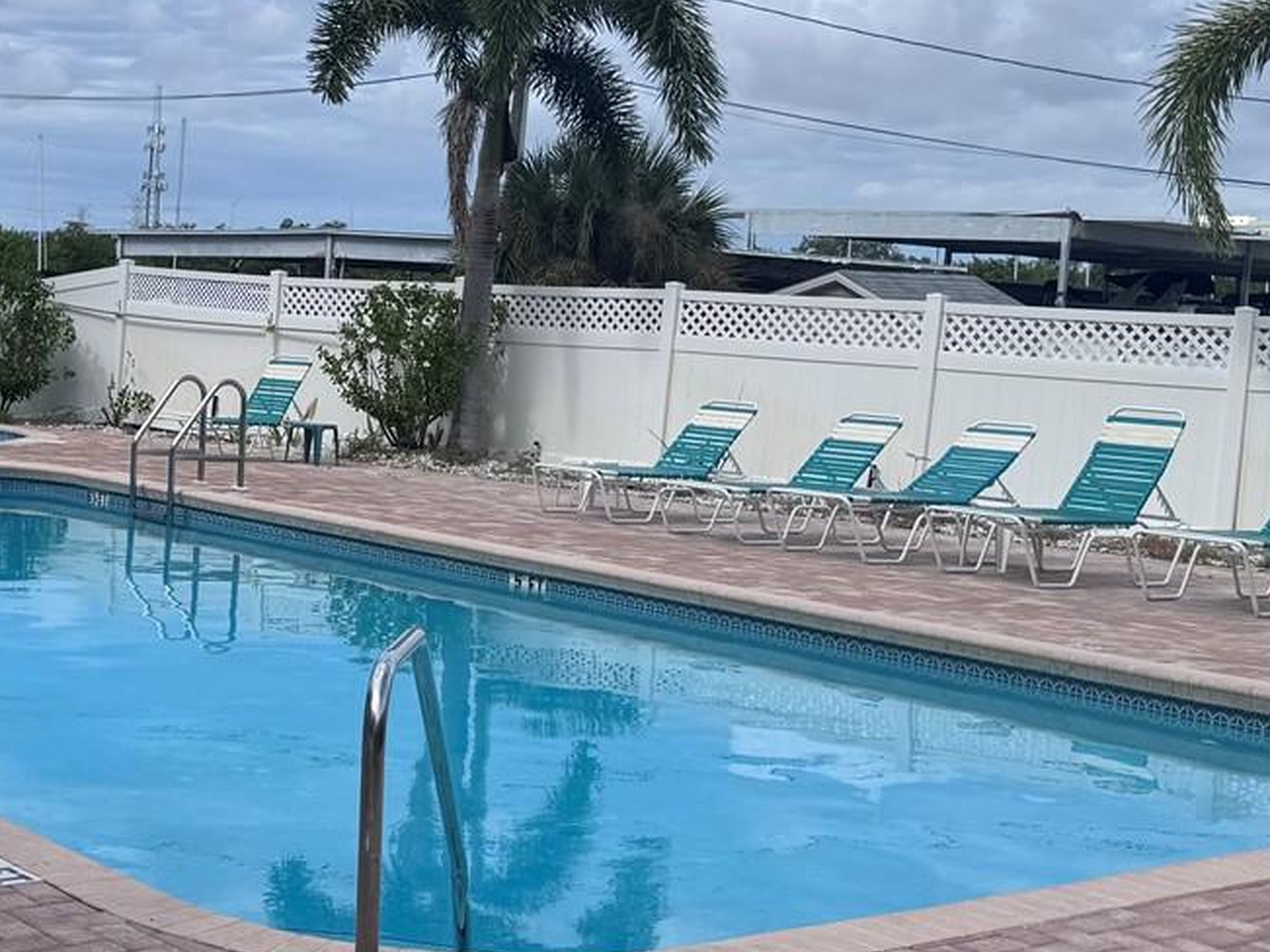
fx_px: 2164
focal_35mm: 59
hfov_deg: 31.6
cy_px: 445
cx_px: 197
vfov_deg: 24.8
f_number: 1.78
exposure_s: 1/7092
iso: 80
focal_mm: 6.76
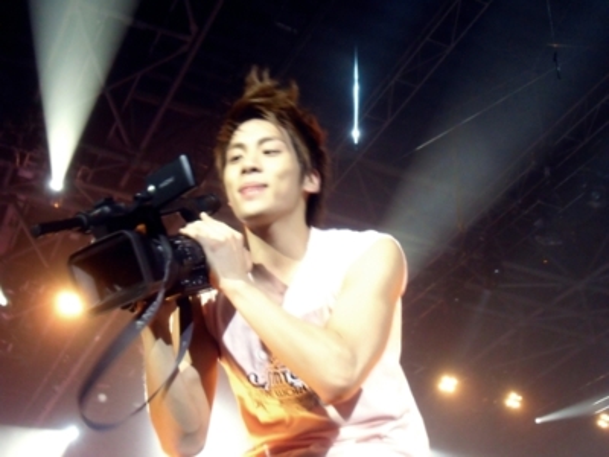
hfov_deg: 34.9
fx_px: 968
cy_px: 228
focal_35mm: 55
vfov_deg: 26.6
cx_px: 304
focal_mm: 9.3
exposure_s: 1/50
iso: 400
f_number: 3.7
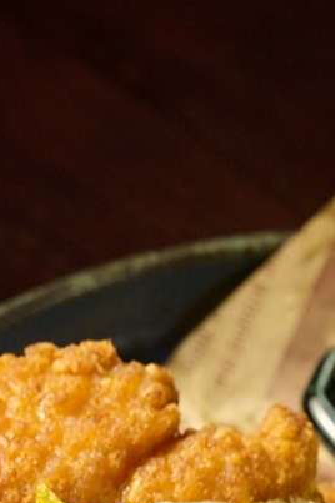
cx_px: 345
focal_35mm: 304
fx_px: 4250
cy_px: 503
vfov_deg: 6.8
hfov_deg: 4.5
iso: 1250
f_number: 7.1
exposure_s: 1/60
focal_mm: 68
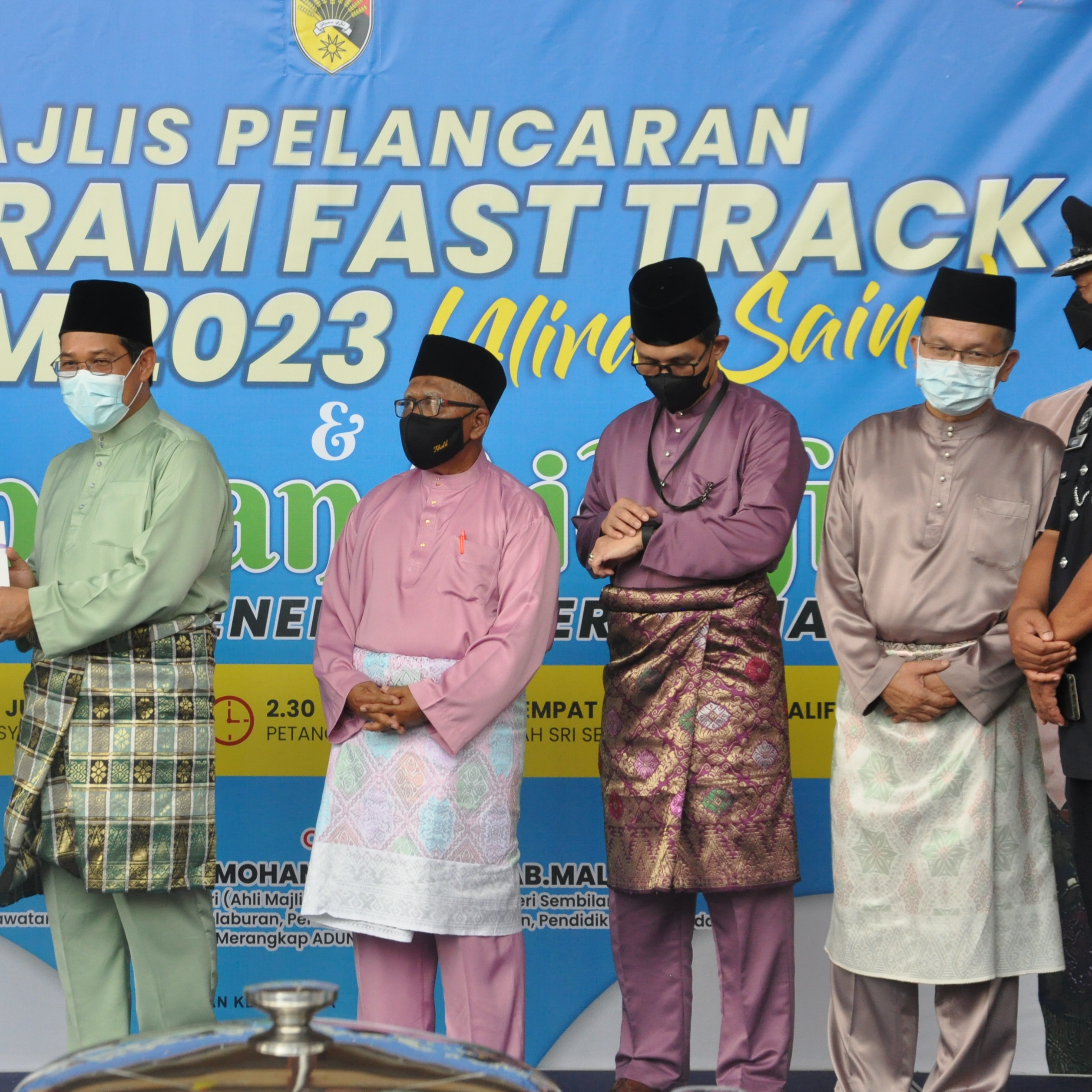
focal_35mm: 98
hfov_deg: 17.7
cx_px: 366
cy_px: 527
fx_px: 3488
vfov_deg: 17.8
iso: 1000
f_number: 7.1
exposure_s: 1/200
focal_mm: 45
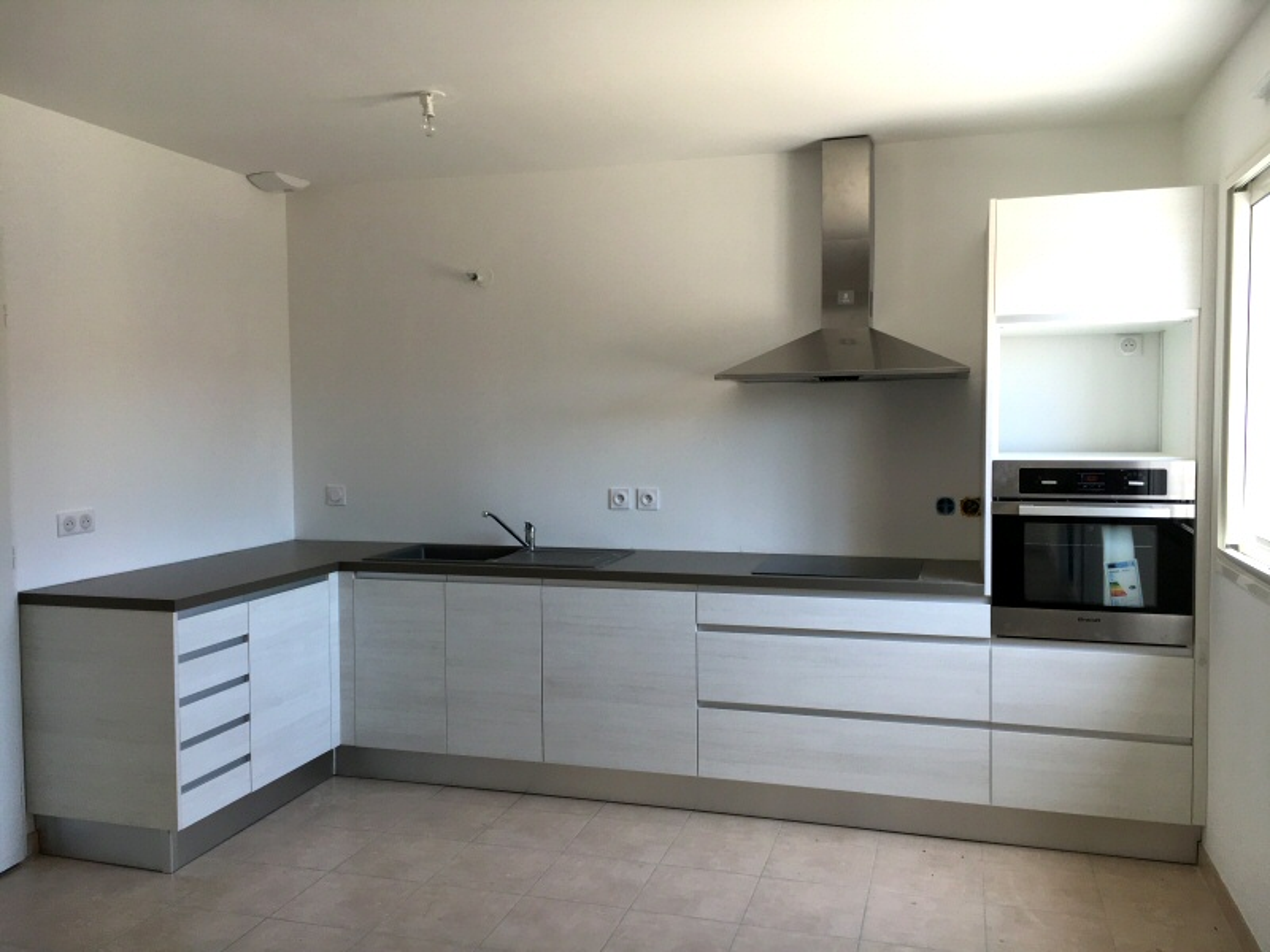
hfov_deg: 61.7
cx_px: 635
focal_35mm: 29
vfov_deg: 48.2
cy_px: 476
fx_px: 1064
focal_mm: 4.15
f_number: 2.2
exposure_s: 1/100
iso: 40
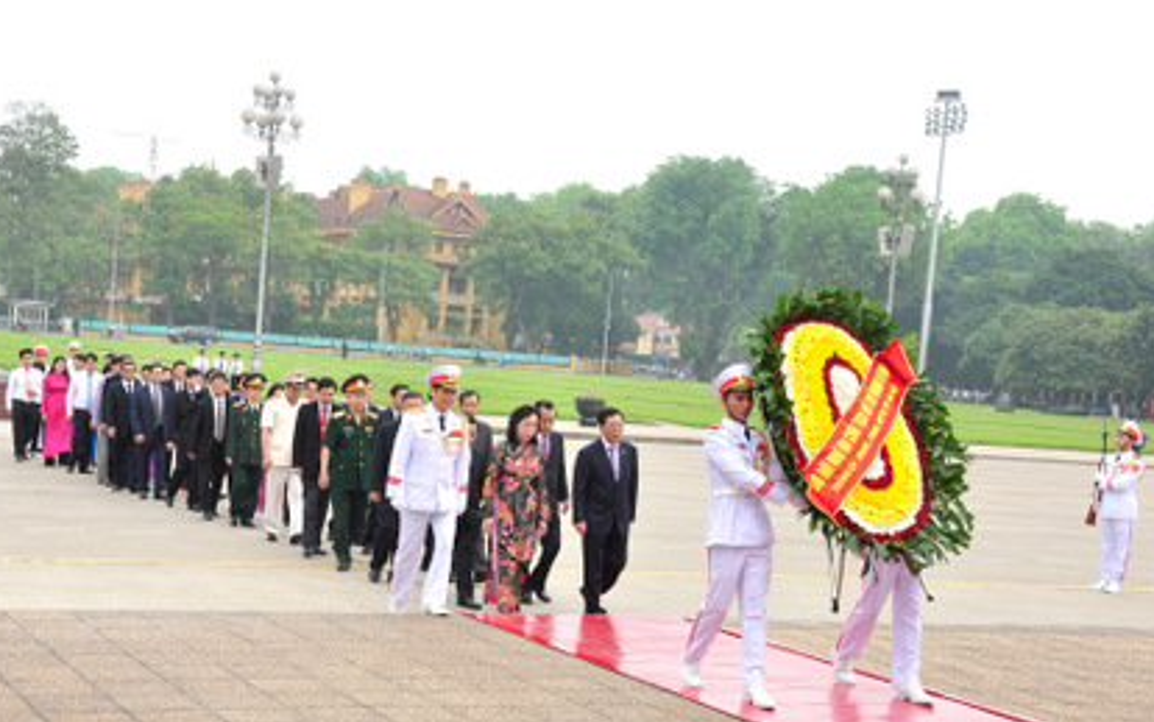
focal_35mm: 59
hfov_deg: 34.5
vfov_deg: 22.0
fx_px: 1856
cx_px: 482
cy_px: 432
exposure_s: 1/100
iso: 250
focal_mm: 32
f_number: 8
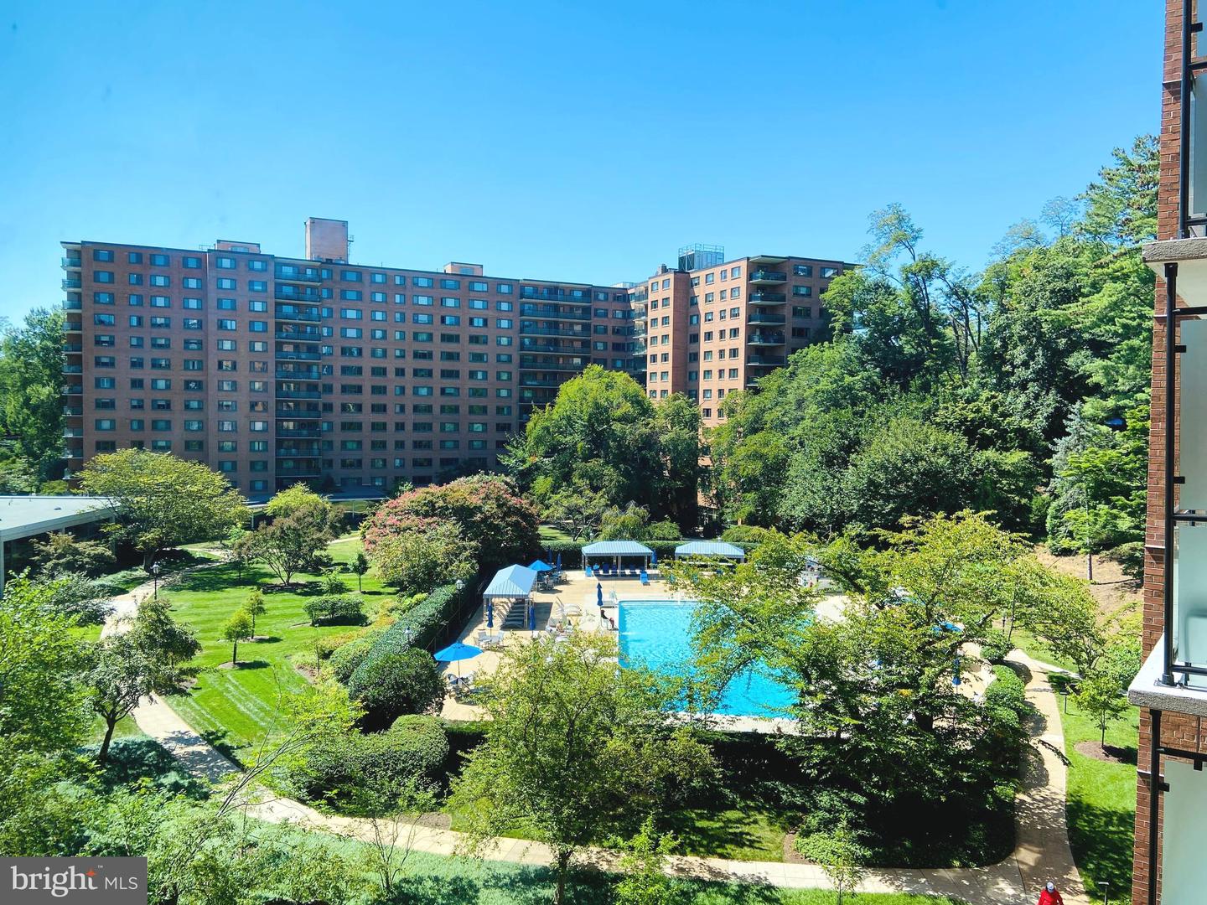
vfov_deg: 53.1
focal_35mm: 26
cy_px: 452
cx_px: 604
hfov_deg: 67.3
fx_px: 907
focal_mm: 4.25
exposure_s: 1/1193
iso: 32
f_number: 1.8
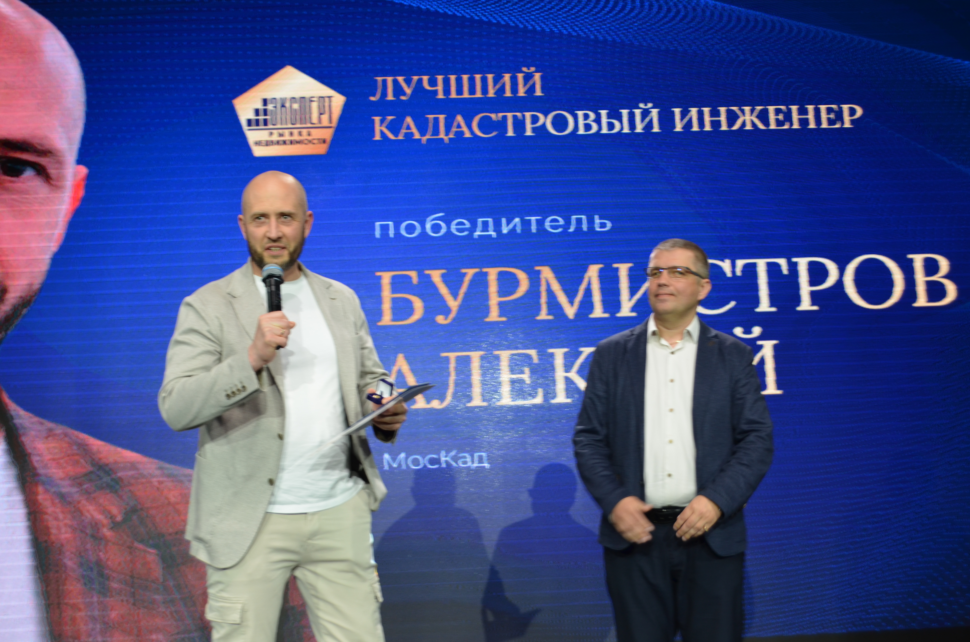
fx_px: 1412
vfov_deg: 25.6
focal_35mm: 52
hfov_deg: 37.9
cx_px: 485
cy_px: 321
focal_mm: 35
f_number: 5
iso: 400
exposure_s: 1/80
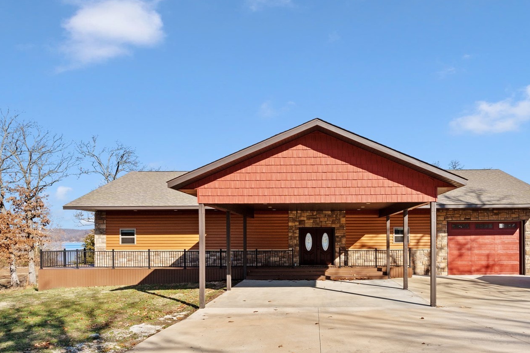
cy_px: 238
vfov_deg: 48.6
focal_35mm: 26
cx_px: 314
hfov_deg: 68.8
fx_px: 383
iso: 250
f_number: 9
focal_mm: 16
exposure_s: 1/500
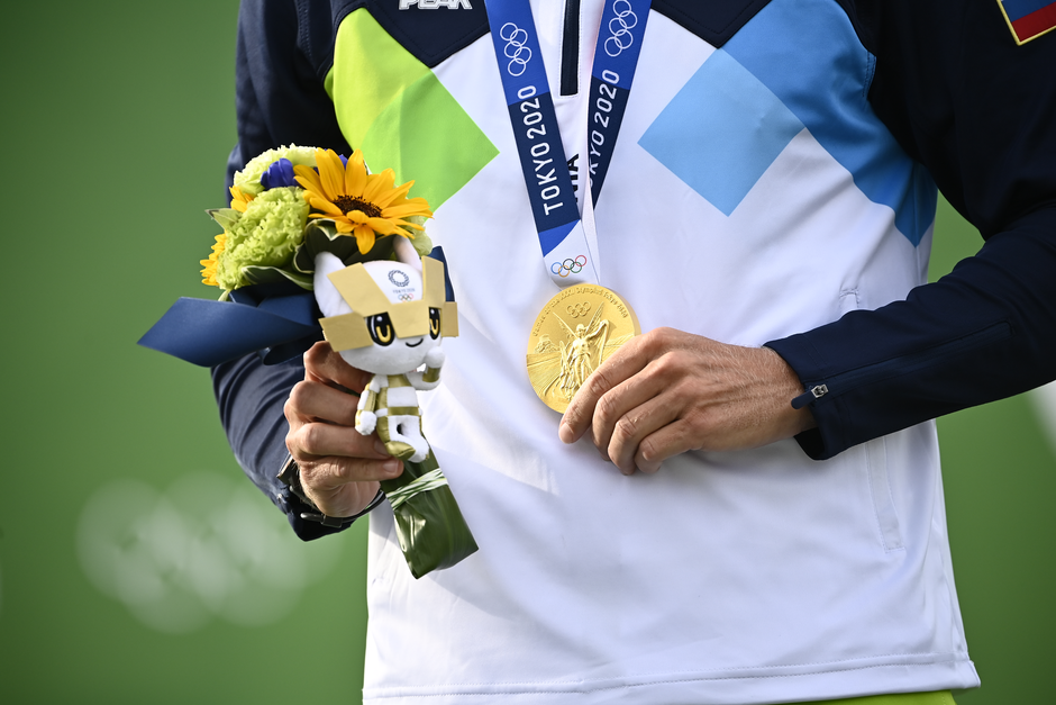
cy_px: 352
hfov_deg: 5.2
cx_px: 528
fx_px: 11734
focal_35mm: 400
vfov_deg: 3.4
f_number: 4
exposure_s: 1/1250
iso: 640
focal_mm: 400
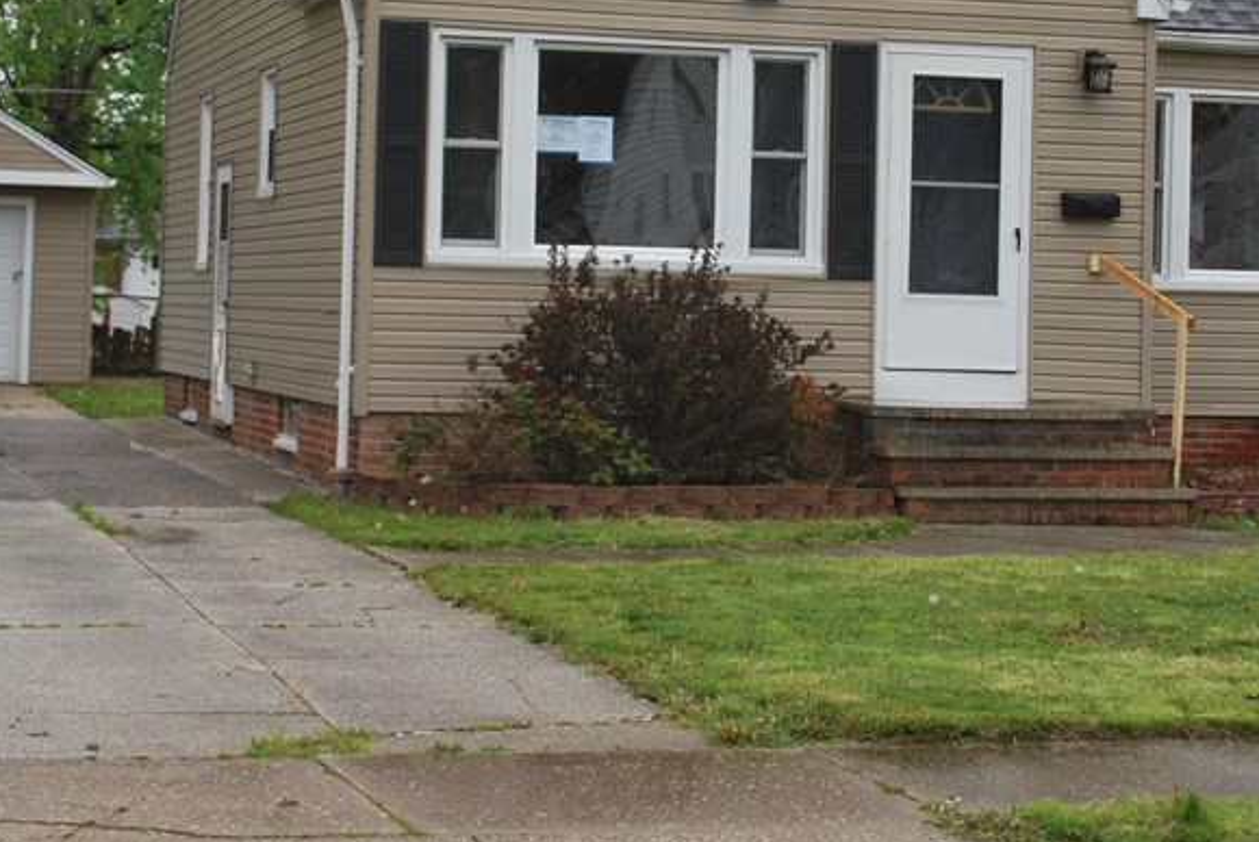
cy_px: 180
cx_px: 576
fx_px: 2941
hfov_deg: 24.2
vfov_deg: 16.2
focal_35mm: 84
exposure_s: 1/125
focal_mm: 30
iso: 180
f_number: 5.6
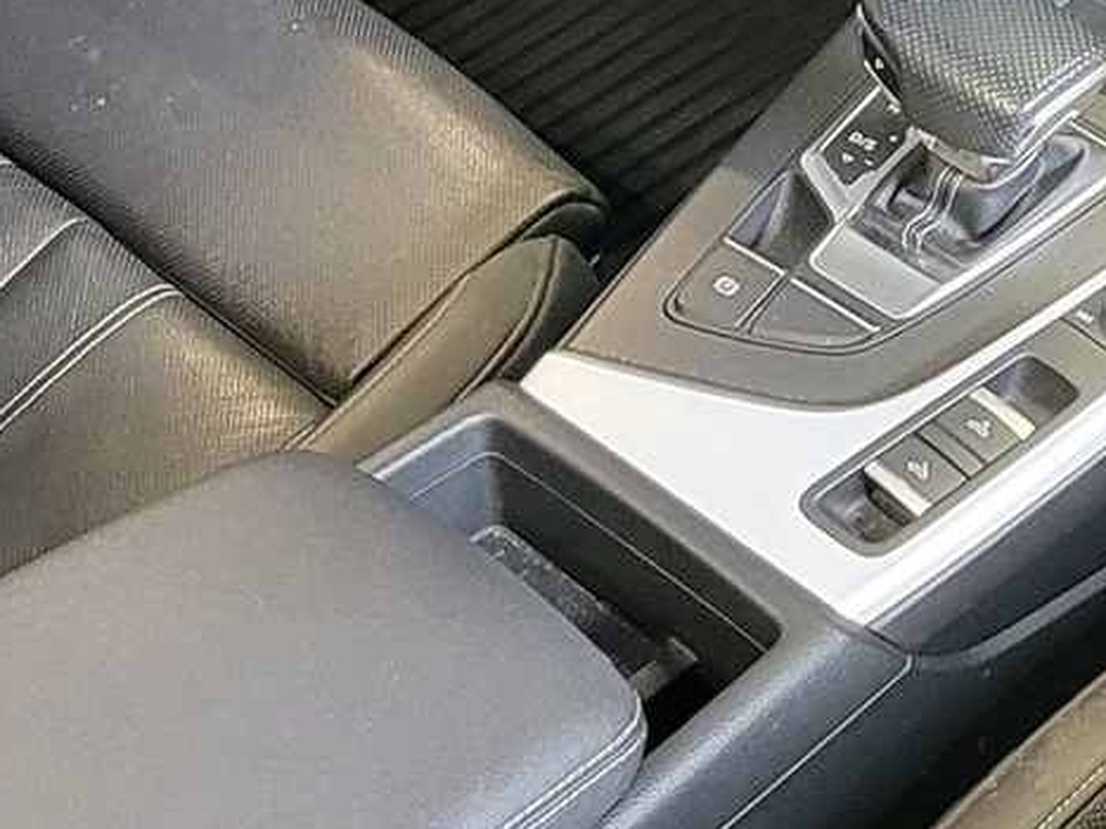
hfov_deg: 32.9
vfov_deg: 25.6
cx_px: 883
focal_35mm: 57
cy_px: 396
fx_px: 1821
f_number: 2.2
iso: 400
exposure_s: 1/60.2
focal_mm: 2.2
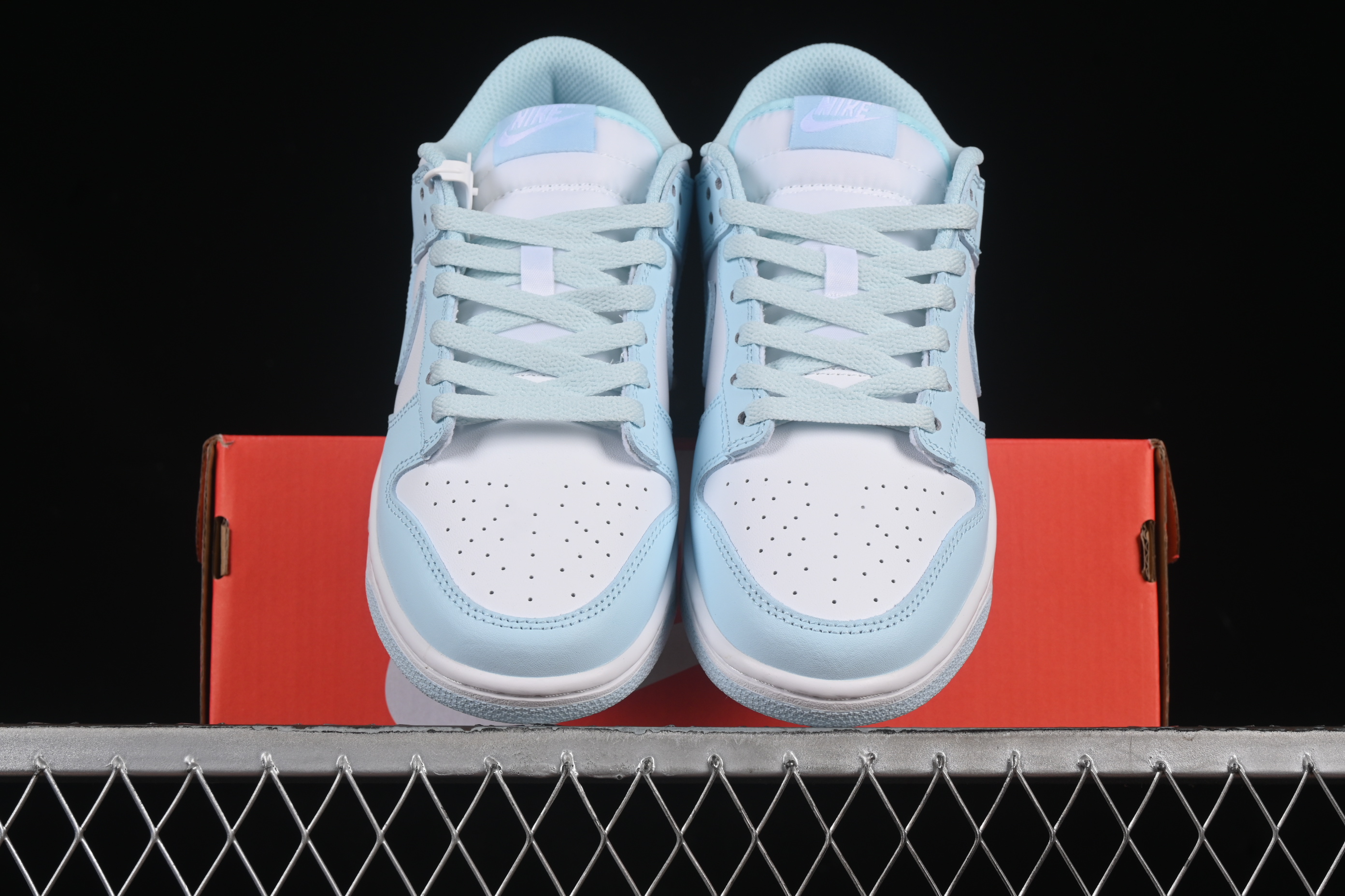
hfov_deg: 27.0
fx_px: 2802
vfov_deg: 18.2
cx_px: 672
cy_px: 448
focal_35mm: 75
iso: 160
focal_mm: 50
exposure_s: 1/80
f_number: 8
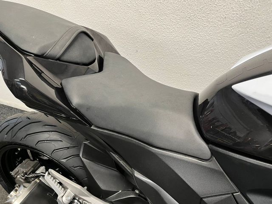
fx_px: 204
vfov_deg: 53.1
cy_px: 102
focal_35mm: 26
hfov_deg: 67.3
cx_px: 136
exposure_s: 1/50
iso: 160
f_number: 1.6
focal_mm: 5.1
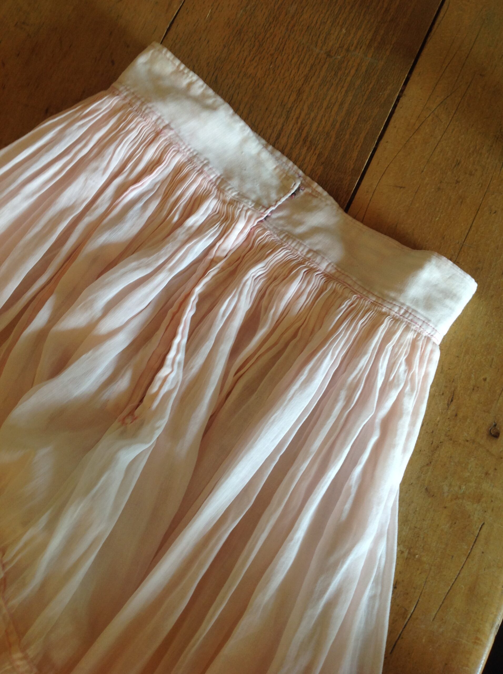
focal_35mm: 35
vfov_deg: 52.7
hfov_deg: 40.6
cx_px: 252
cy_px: 337
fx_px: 680
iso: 50
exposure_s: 1/17
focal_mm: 4.28
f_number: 2.4
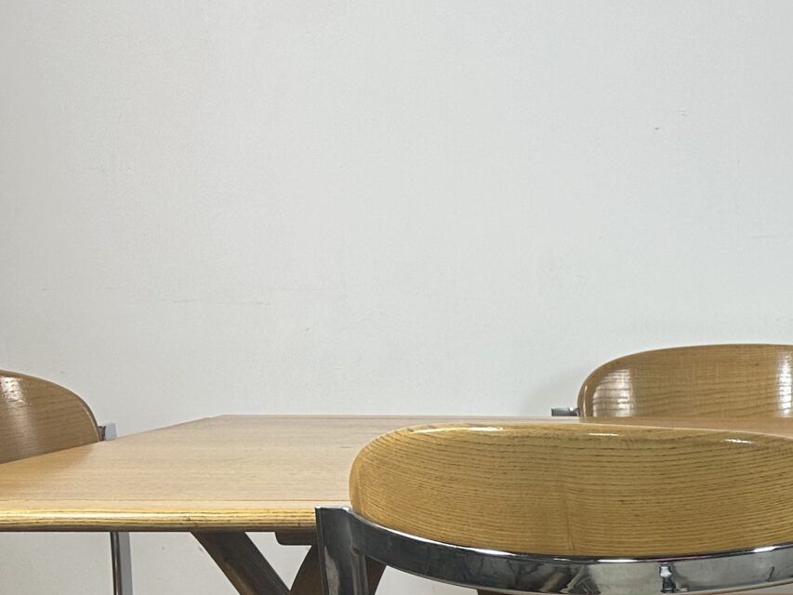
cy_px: 650
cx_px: 982
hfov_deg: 24.2
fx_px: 1650
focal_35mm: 72
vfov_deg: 19.6
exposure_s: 1/100
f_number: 1.78
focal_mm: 6.86
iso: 100
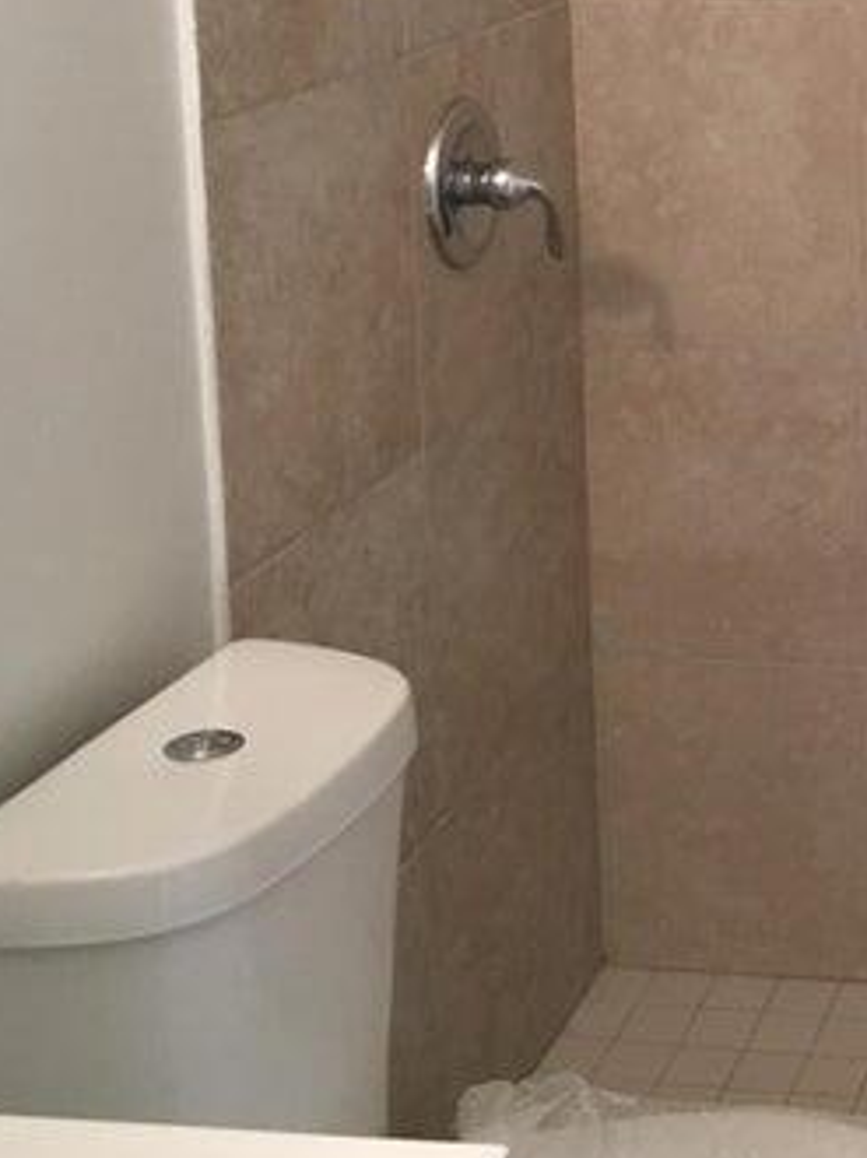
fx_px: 2508
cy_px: 133
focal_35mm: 75
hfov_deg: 18.0
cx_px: 1192
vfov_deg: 25.3
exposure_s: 1/15
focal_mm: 4.15
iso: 50
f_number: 2.2
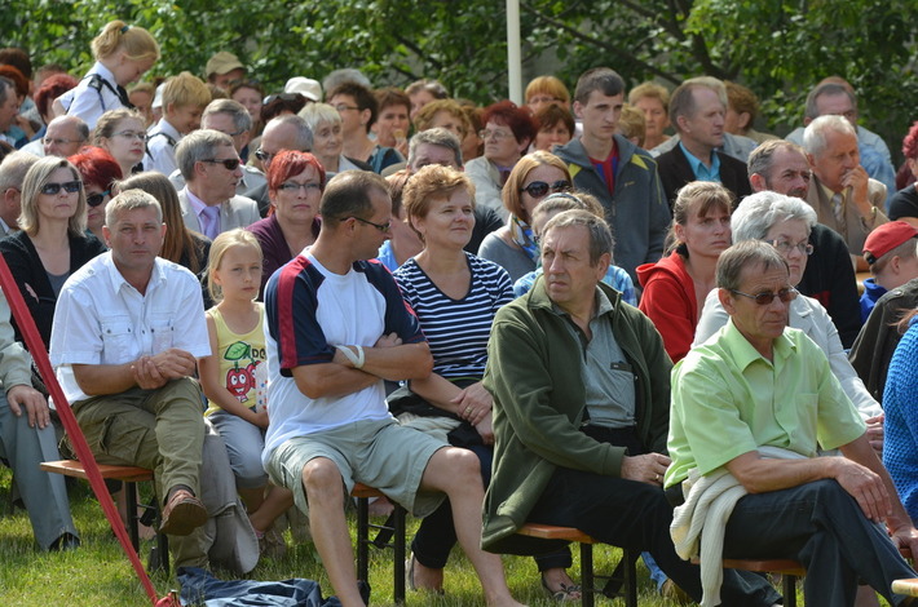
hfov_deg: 10.6
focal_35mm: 195
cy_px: 304
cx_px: 459
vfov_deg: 7.0
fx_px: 4961
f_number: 5.6
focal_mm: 130
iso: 280
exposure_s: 1/500
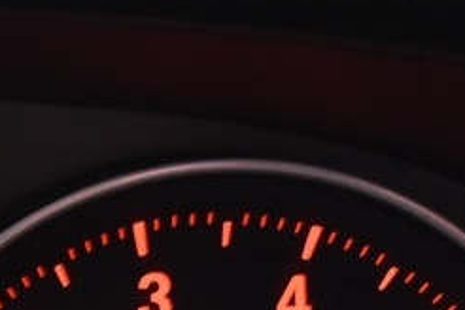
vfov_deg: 4.9
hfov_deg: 7.3
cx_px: -304
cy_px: 497
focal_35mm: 277
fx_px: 3578
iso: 1250
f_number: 5.6
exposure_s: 1/15
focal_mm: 28
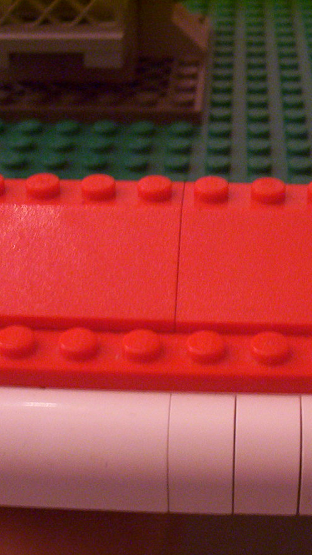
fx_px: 1162
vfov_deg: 26.8
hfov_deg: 15.3
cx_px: 212
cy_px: 278
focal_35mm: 79
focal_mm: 7.1
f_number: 2.97
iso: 200
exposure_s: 1/26
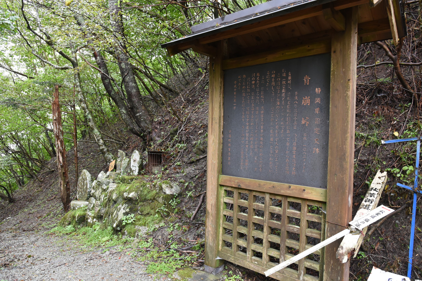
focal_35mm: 24
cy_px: 140
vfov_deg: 53.1
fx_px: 281
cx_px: 211
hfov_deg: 73.7
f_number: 8
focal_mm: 24
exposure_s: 1/60
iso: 2200
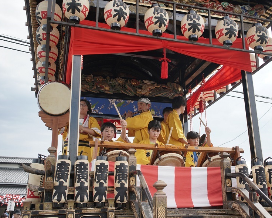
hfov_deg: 46.8
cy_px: 110
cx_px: 151
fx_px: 314
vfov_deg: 38.2
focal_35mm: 39
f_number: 4
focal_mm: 34
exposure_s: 1/800
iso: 250
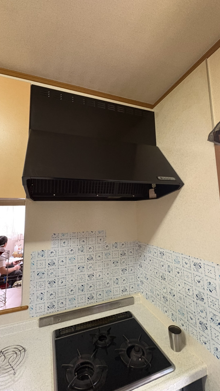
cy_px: 189
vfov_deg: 99.3
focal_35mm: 16
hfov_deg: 67.0
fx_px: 166
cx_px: 107
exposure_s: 1/46
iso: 1000
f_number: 2.2
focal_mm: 2.22
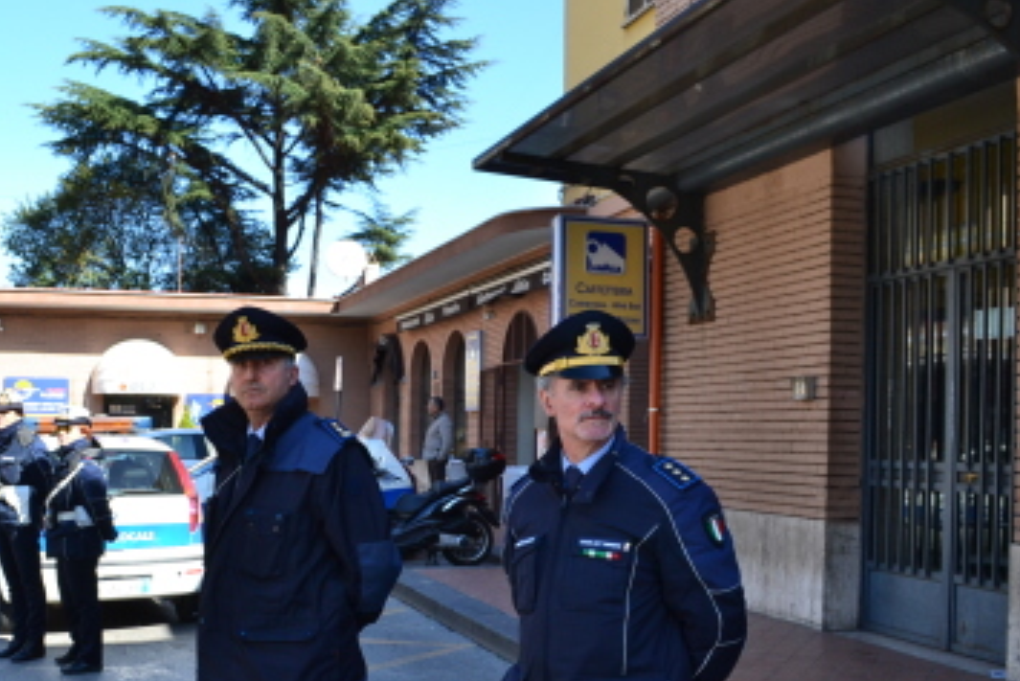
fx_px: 1077
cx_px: 351
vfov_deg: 34.7
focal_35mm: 38
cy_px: 467
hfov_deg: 49.9
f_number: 10
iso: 400
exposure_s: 1/200
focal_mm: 18
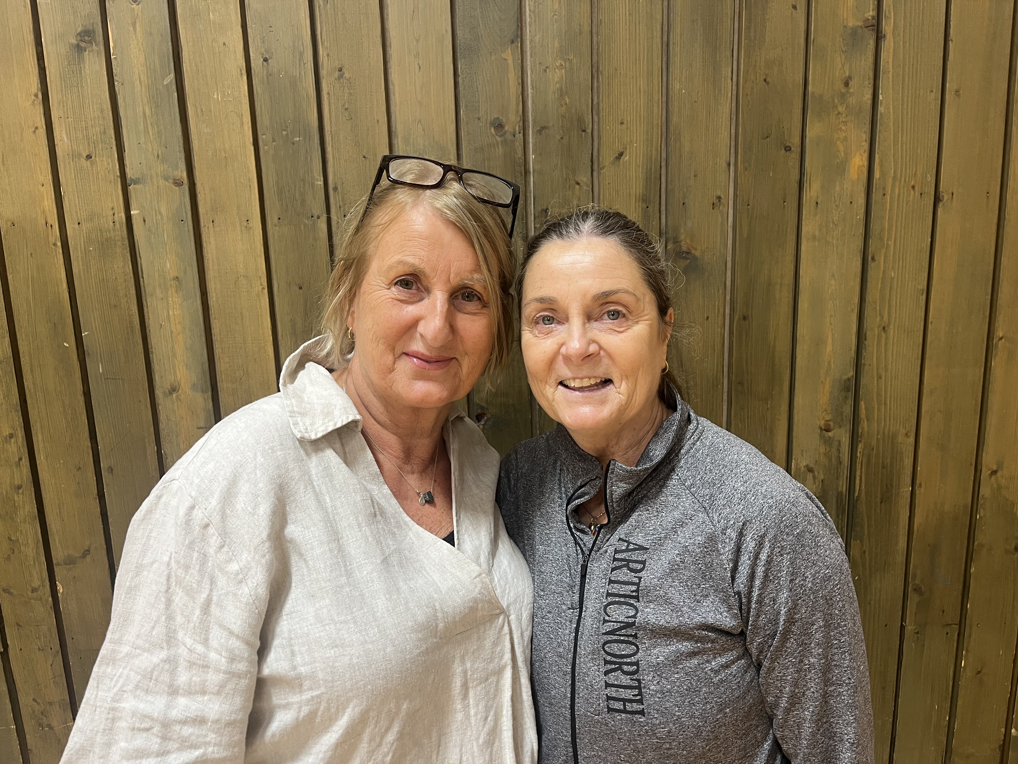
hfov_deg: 67.3
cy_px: 382
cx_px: 509
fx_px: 765
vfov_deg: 53.1
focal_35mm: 26
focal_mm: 5.1
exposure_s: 1/50
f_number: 1.6
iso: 100
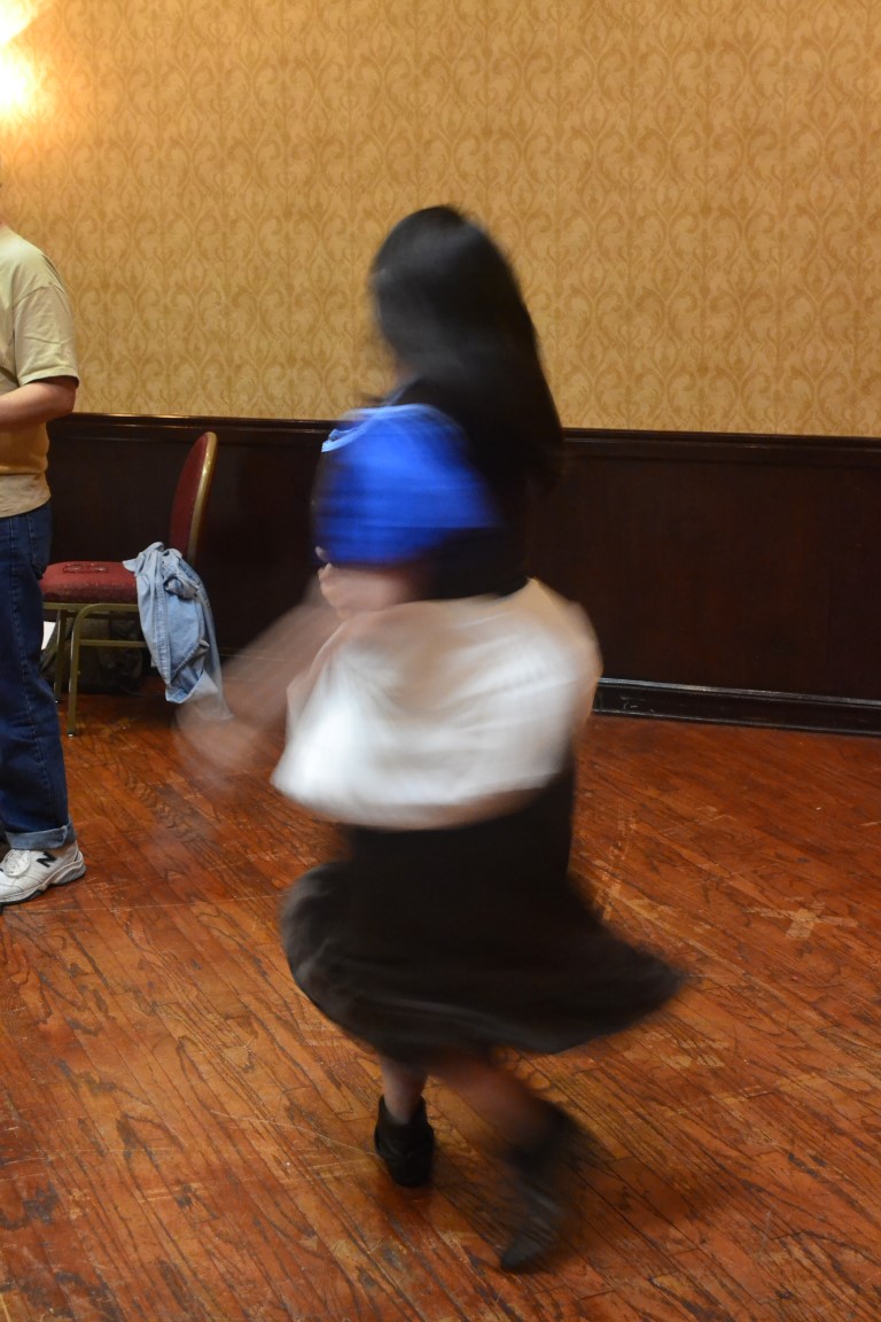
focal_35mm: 51
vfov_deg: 38.9
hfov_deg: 26.5
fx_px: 1872
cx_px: 440
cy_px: 661
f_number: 5
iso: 3200
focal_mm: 34
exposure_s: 1/20
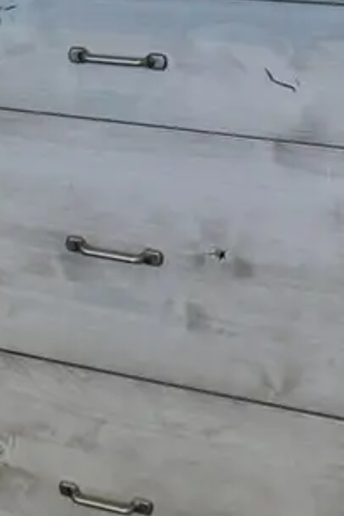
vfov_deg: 22.9
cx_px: -129
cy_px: -36
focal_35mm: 84
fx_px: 1203
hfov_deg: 15.3
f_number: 1.78
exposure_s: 1/120
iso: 200
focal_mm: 6.76
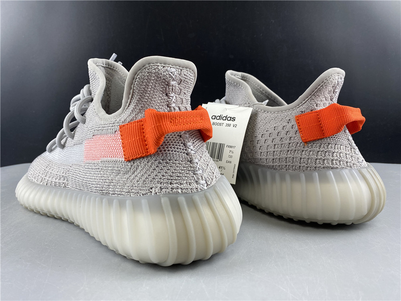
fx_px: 301
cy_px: 150
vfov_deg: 53.1
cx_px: 200
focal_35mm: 26
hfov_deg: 67.3
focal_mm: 4.25
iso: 64
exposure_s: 1/100
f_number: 1.8
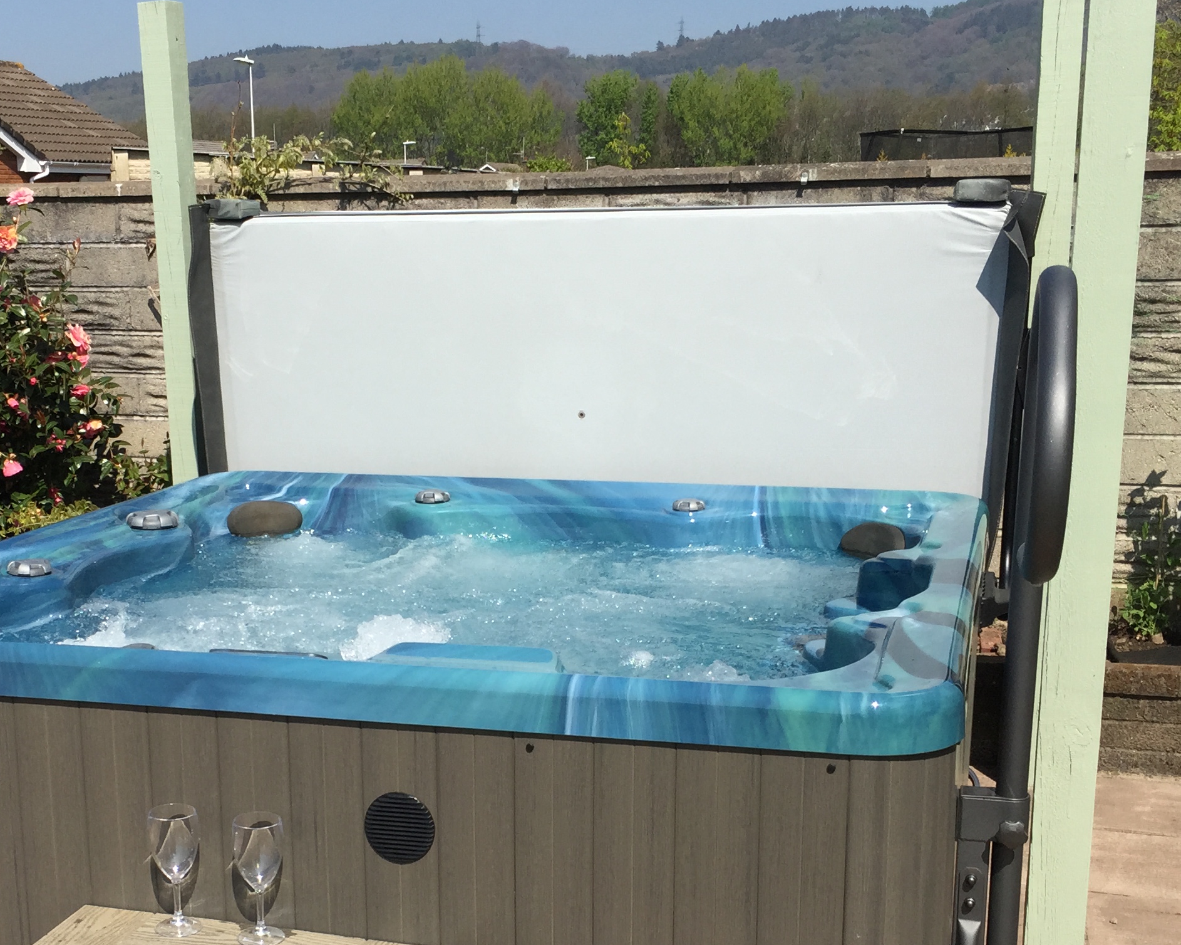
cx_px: 402
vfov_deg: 30.4
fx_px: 1712
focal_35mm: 49
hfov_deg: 37.7
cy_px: 700
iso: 32
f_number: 2.2
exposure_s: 1/2326
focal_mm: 4.15
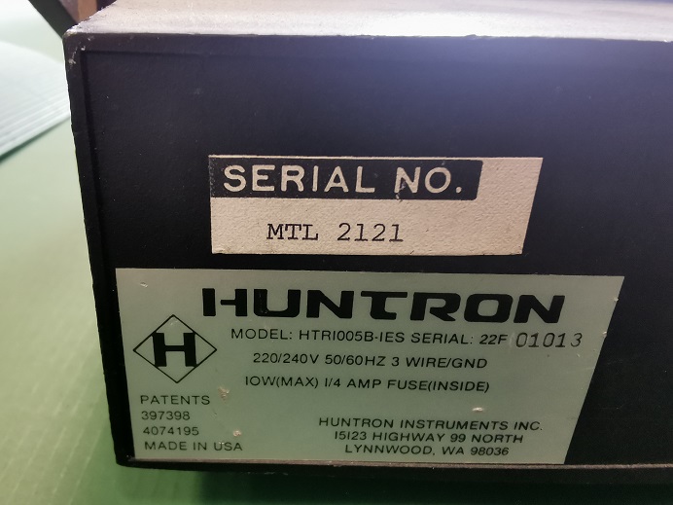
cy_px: 252
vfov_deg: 53.1
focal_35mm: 26
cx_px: 336
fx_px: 505
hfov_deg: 67.3
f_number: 2.2
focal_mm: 2.26
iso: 400
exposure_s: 1/25
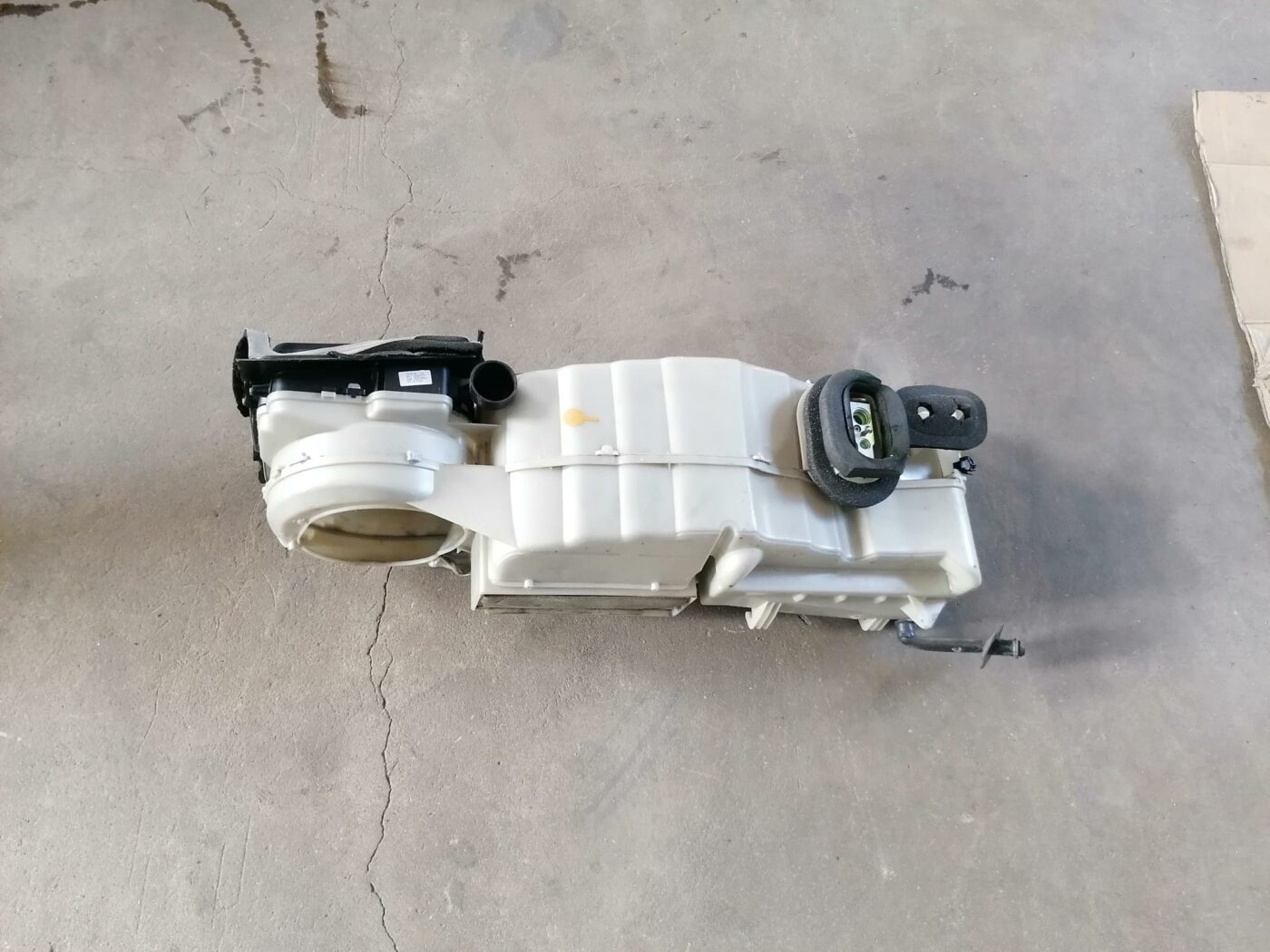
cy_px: 476
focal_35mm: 27
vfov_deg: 51.4
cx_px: 635
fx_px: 991
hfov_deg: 65.3
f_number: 1.8
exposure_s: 1/33.3
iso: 250
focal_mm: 4.75
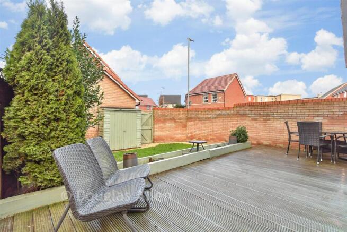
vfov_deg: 73.8
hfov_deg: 96.7
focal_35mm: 16
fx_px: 154
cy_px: 116
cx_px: 174
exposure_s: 1/50
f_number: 7.1
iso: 400
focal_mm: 11
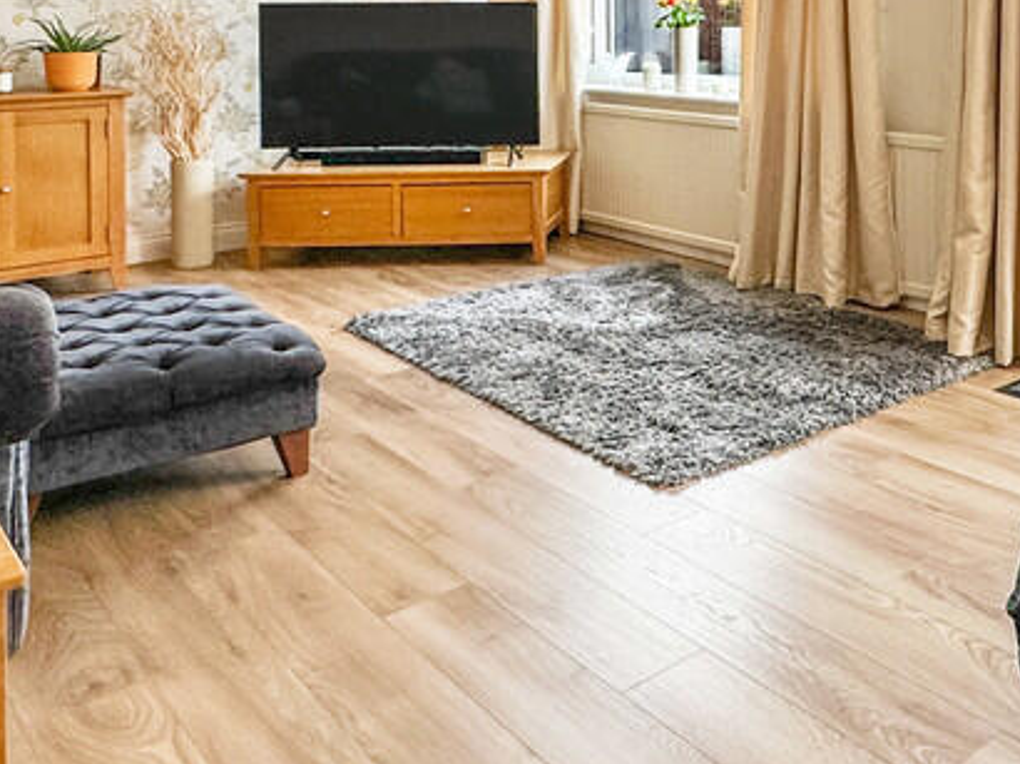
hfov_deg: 49.3
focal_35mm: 35
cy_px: 192
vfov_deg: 39.6
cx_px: 828
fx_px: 1031
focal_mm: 2.22
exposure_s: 1/700
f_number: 2.2
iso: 50
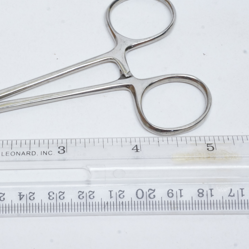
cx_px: 58
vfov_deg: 15.5
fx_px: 911
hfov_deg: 15.5
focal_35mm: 112
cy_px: 102
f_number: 20
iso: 800
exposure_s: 1/6
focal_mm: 46
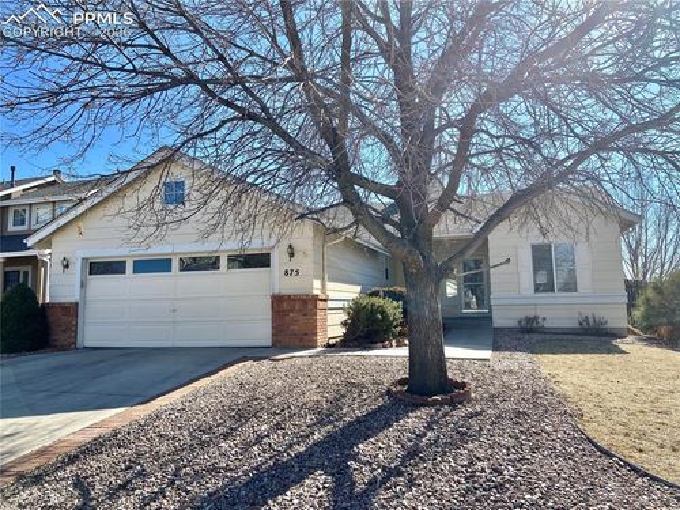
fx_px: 511
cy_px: 255
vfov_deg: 53.1
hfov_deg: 67.3
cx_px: 340
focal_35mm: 26
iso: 32
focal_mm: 4.25
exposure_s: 1/1931
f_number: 1.8
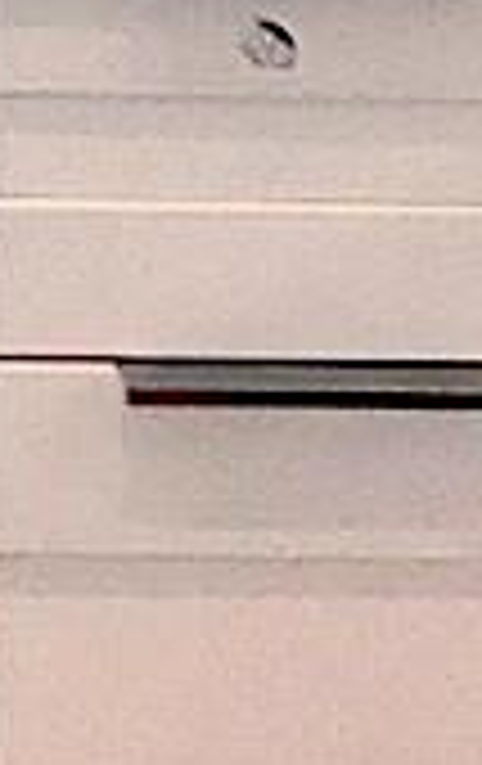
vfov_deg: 9.5
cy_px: -1197
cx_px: -779
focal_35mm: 191
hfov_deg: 6.5
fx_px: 3994
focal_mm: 6.86
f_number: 1.78
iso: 50
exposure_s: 1/1988
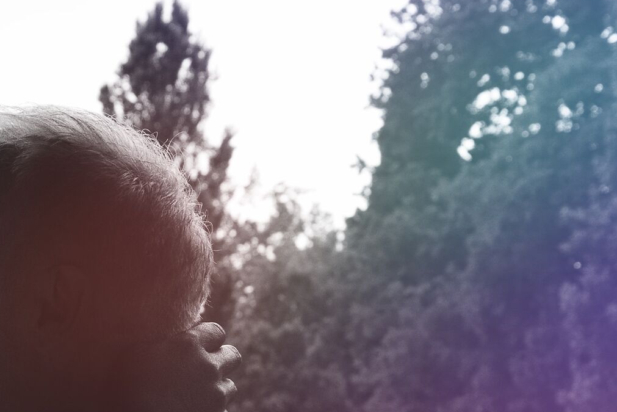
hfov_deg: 15.0
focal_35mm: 133
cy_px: 402
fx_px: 2280
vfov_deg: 10.2
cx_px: -83
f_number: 9
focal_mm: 56
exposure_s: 1/1250
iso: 2000
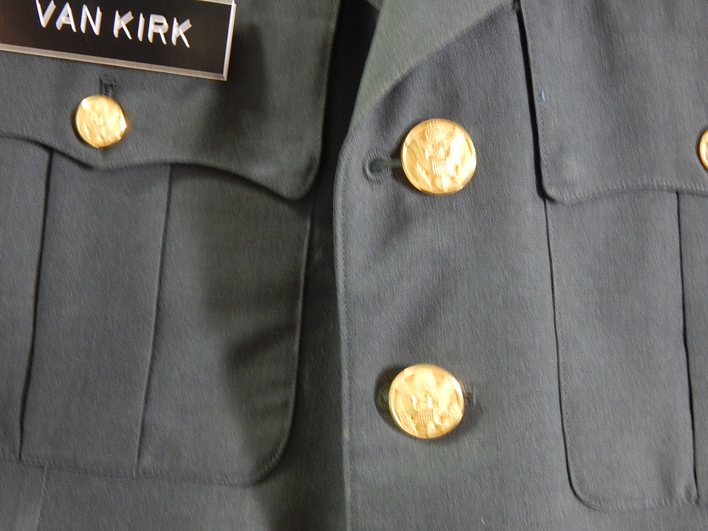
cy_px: 266
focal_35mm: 61
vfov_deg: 24.0
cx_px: 354
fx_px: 1248
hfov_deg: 31.7
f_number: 4
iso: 450
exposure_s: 1/8
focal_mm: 10.9
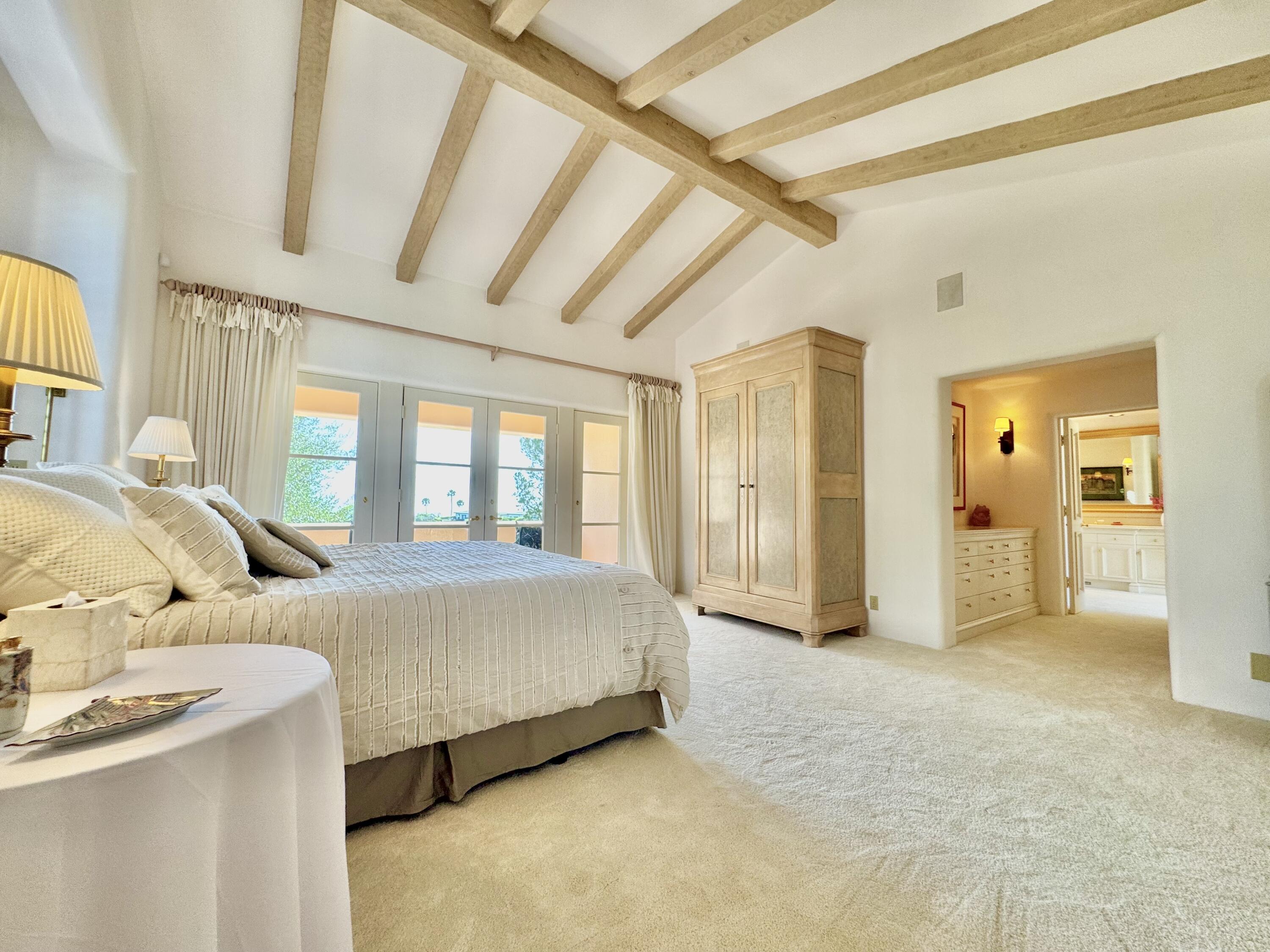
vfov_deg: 85.7
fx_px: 514
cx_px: 635
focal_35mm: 14
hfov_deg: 102.1
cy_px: 476
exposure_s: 1/120
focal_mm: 2.22
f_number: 2.2
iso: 64
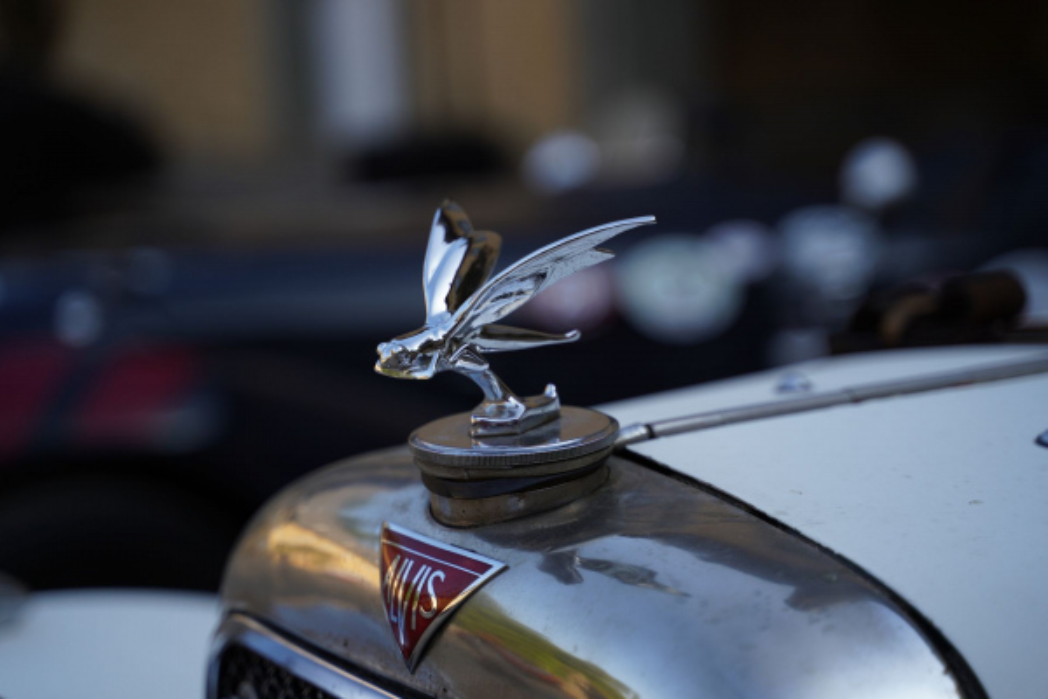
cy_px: 350
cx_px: 524
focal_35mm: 75
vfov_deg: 18.2
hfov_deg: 27.0
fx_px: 2183
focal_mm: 75
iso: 250
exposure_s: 1/1250
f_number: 2.8
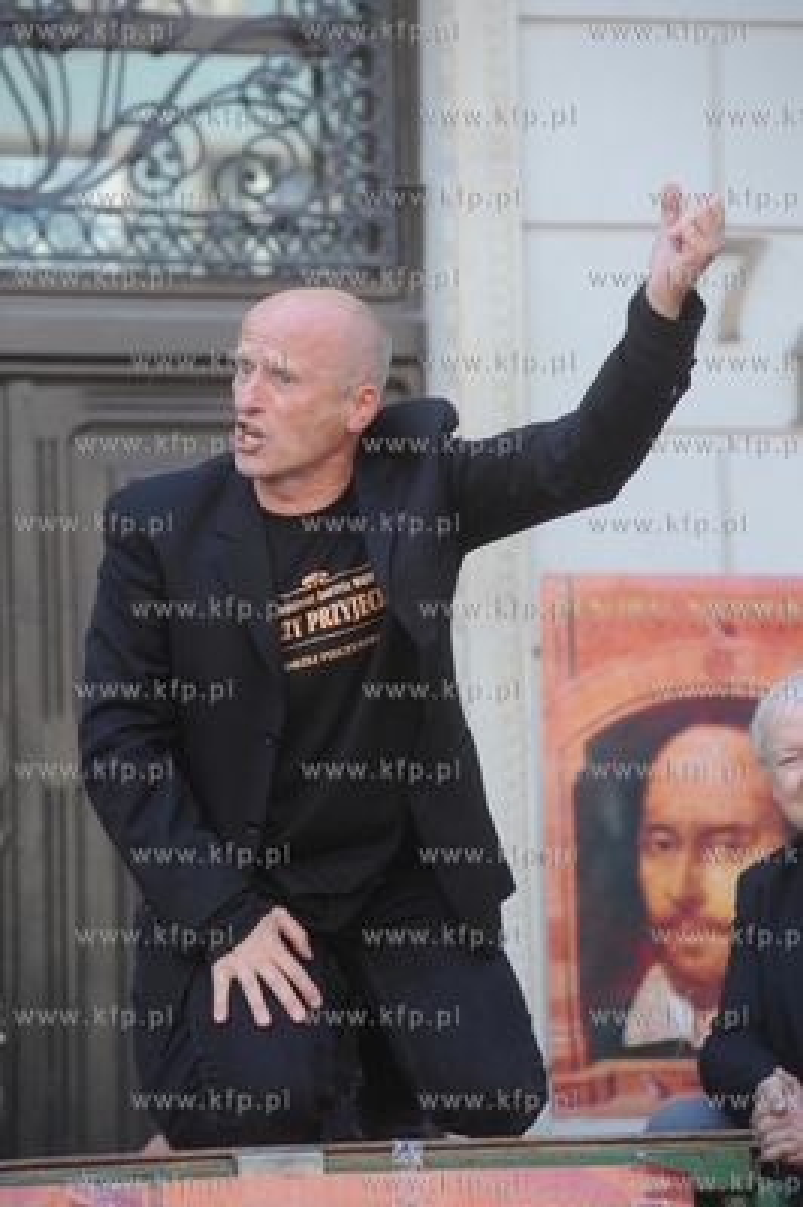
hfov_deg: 8.8
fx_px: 5195
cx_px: 402
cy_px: 604
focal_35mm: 155
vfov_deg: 13.3
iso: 400
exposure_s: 1/200
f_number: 5.6
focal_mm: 155
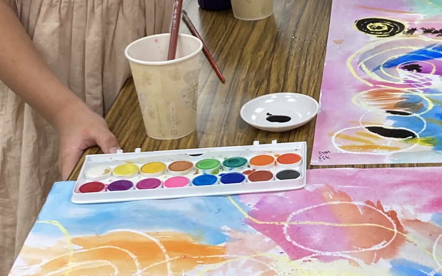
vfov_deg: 13.2
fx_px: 1168
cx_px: 422
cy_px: -36
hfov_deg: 20.8
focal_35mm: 97
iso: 64
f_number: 1.8
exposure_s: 1/60
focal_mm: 3.99
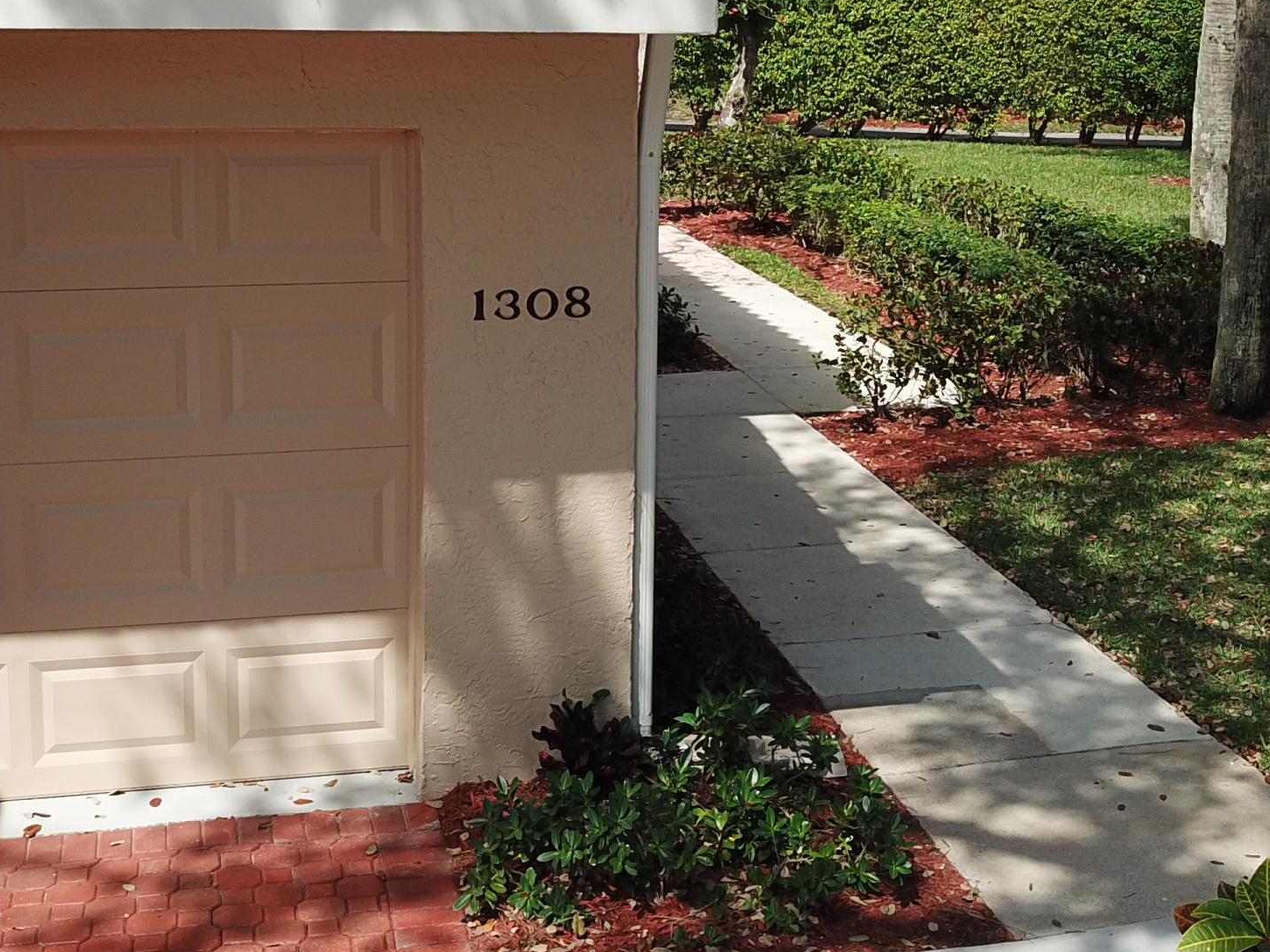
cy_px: 249
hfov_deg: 35.5
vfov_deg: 26.7
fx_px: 1981
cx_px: 675
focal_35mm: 54
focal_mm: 4.73
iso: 100
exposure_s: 1/1188
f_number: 2.2
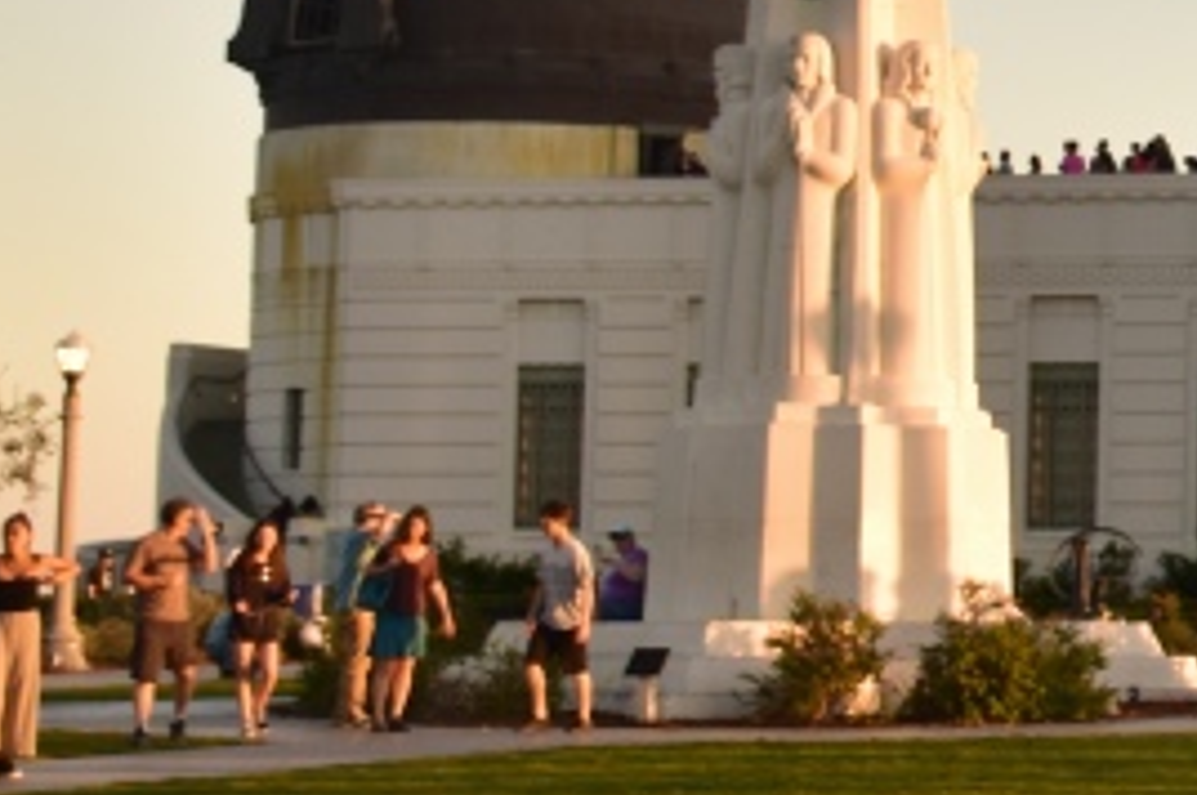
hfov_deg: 11.6
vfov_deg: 8.1
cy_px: 63
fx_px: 5579
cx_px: 1894
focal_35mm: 168
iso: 250
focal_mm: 30
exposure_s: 1/160
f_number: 5
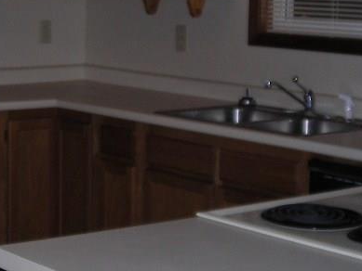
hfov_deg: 19.3
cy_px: 78
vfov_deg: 14.8
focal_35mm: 100
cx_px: 51
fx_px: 1046
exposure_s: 1/60
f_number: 3.2
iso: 207
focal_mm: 6.3
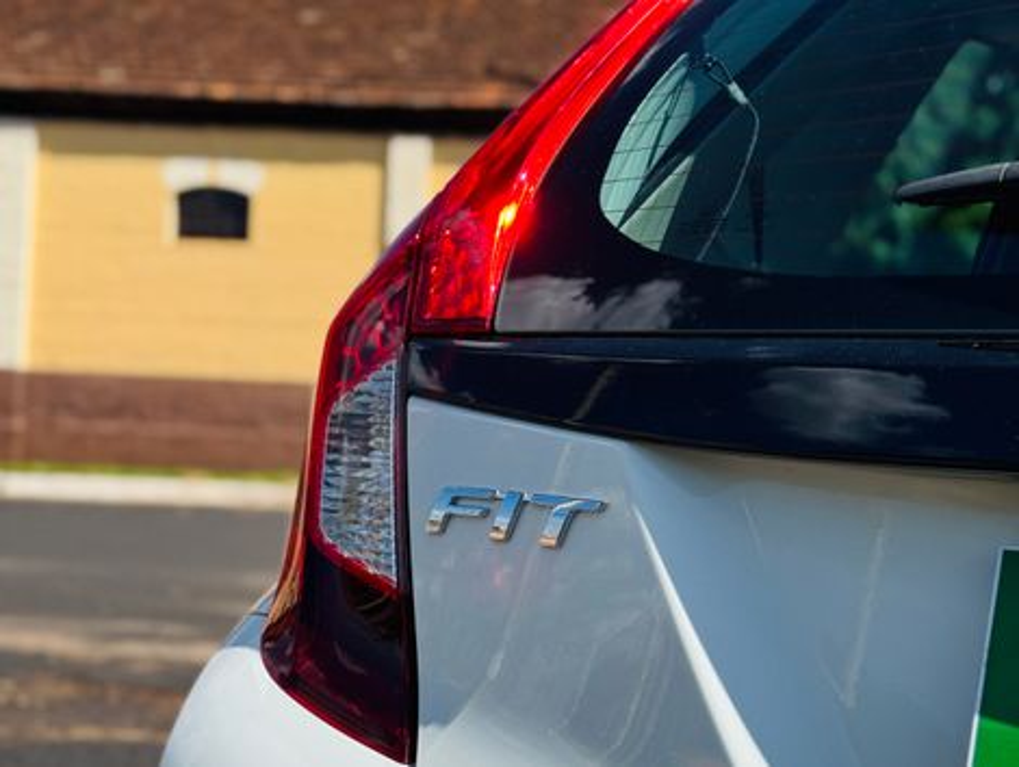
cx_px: 510
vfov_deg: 30.3
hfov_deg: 39.6
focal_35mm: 48
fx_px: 1415
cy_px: 384
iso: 64
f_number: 1.78
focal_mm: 6.76
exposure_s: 1/3817
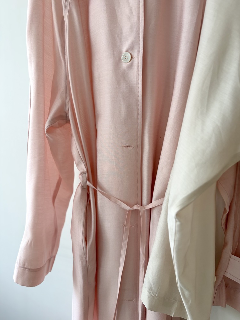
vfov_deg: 67.3
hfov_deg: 53.1
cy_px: 160
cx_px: 120
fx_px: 240
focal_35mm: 26
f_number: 1.6
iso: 80
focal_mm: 5.96
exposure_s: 1/121
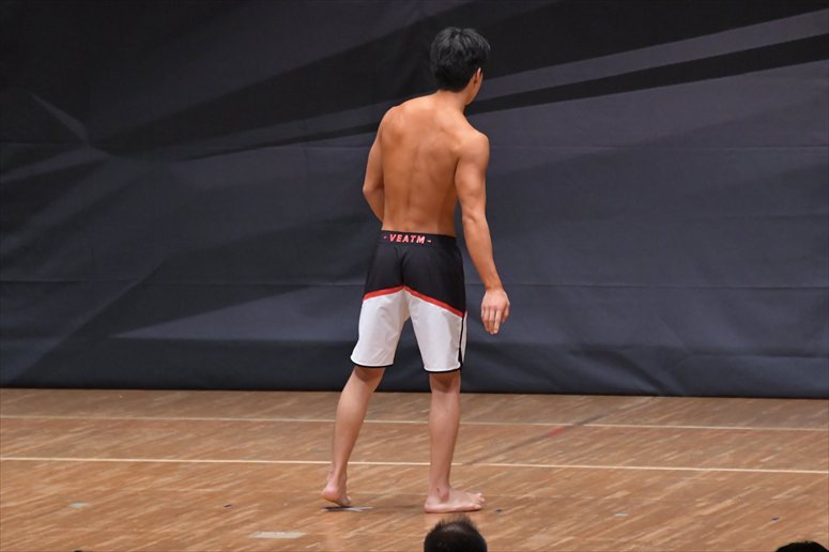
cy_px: 276
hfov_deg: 7.2
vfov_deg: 4.8
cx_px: 414
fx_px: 6560
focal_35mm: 285
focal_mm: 190
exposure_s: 1/400
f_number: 5.6
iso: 6400
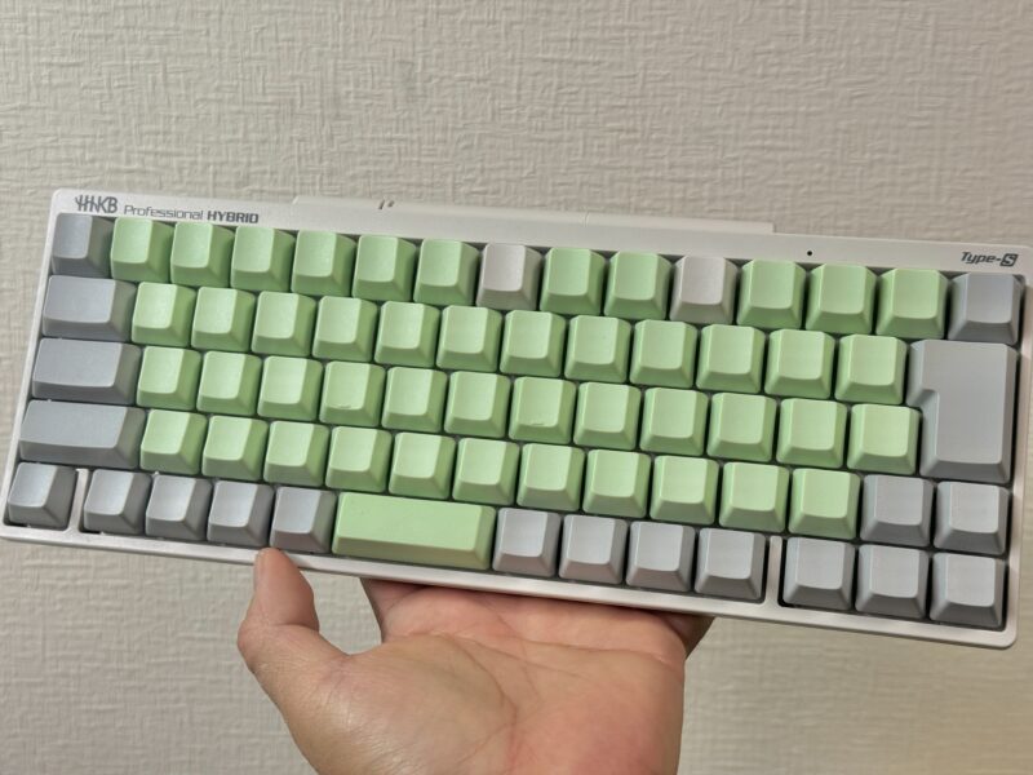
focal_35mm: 48
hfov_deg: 39.7
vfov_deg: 30.3
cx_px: 516
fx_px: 1432
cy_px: 388
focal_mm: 6.76
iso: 80
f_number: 1.78
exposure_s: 1/50
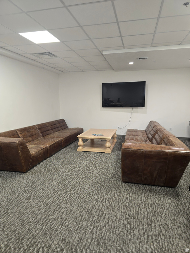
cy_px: 126
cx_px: 95
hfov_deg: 58.9
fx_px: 168
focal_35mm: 23
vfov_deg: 73.9
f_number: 1.7
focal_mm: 6.3
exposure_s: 1/40
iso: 100
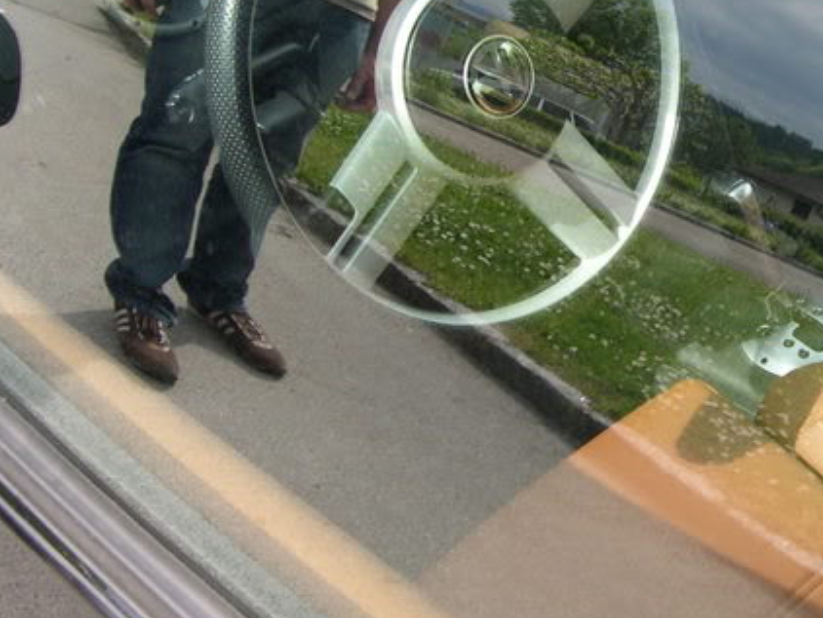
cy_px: 216
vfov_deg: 20.4
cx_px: 671
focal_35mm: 72
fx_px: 1713
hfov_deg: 26.5
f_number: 2.8
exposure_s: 1/247
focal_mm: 8
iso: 100
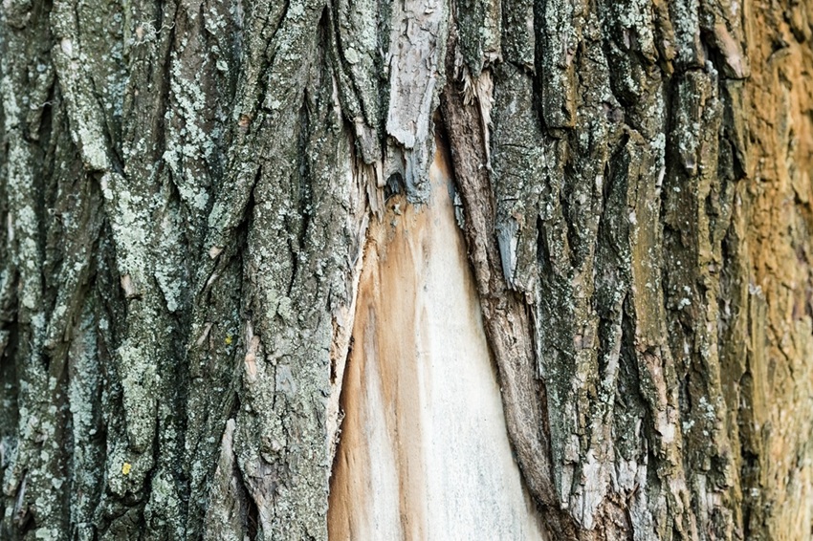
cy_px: 270
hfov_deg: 15.8
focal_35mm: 130
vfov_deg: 10.5
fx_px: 2935
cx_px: 406
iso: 500
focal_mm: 130
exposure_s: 1/250
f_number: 4
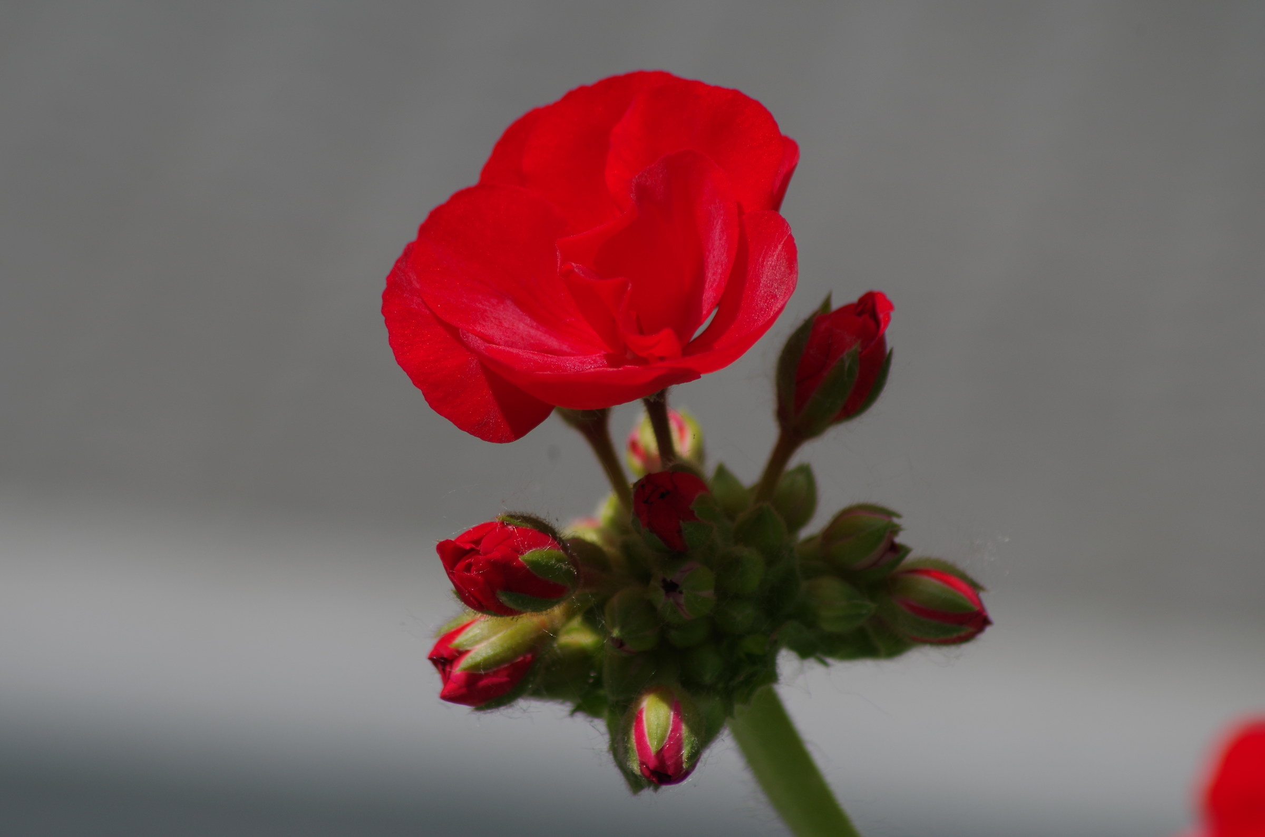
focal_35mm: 450
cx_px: 632
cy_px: 418
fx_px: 15778
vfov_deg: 3.0
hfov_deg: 4.6
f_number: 8
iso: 100
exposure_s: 1/400
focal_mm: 300
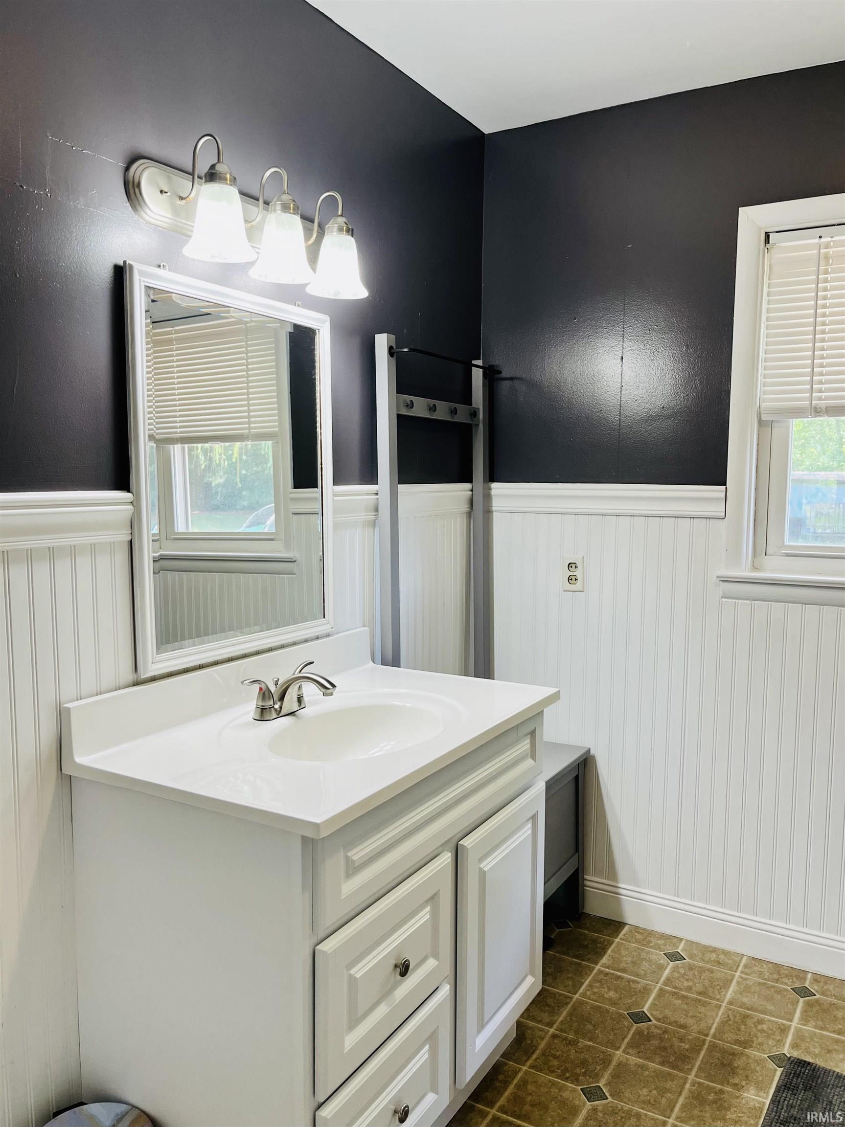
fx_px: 847
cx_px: 422
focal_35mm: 26
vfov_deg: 67.3
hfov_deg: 53.0
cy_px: 564
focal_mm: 5.1
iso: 100
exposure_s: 1/120
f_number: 1.6
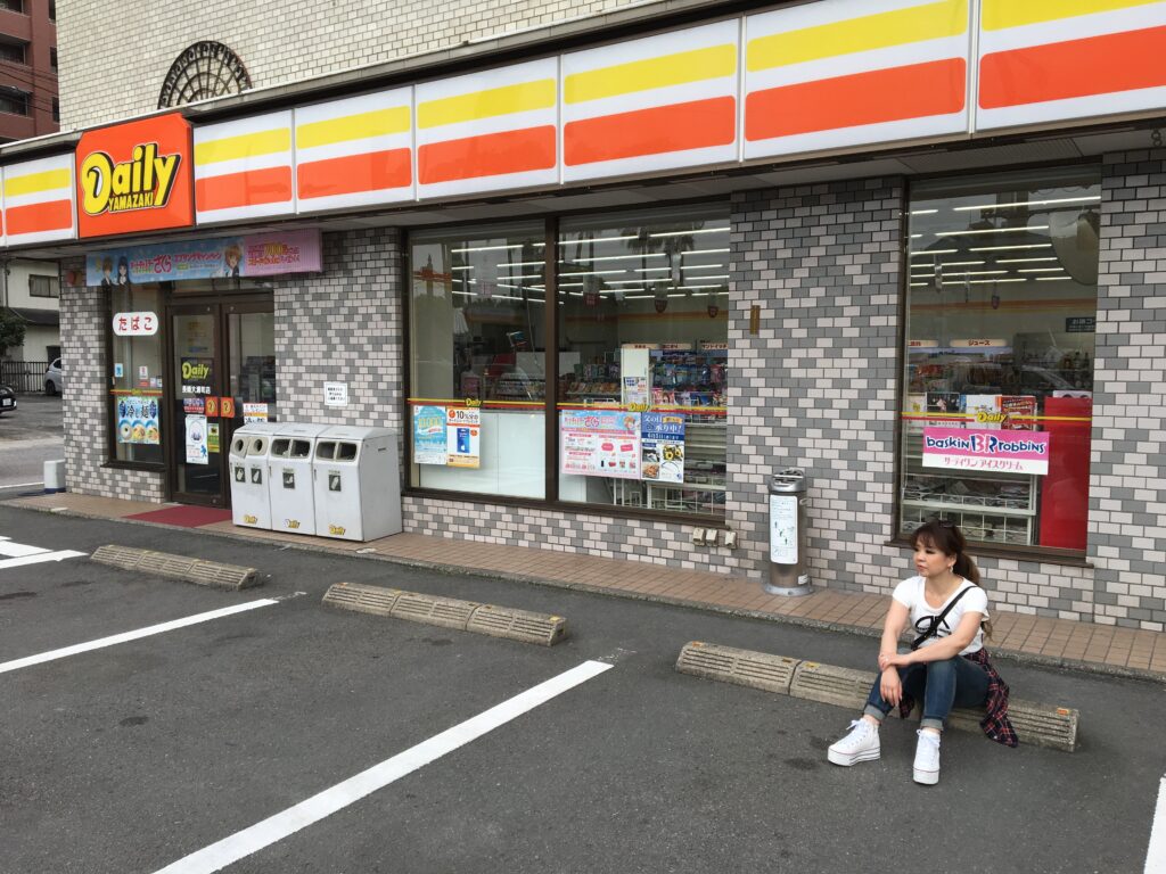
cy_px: 437
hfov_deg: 61.7
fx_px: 977
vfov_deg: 48.2
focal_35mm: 29
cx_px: 583
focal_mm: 4.15
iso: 25
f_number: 2.2
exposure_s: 1/493
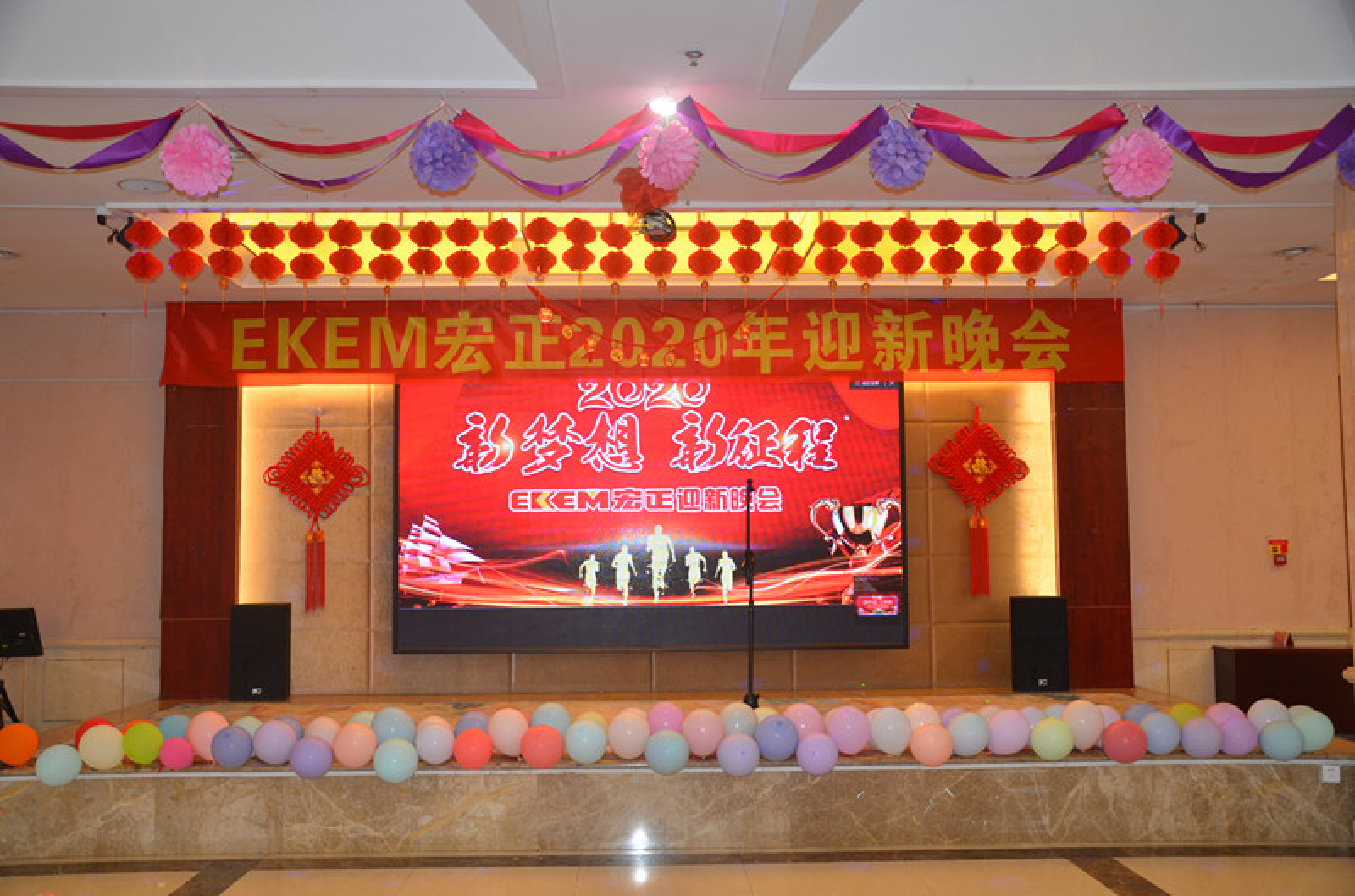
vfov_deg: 36.7
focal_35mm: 36
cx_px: 678
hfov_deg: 53.2
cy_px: 448
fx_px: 1352
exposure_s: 1/60
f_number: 3.8
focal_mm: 24
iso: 500
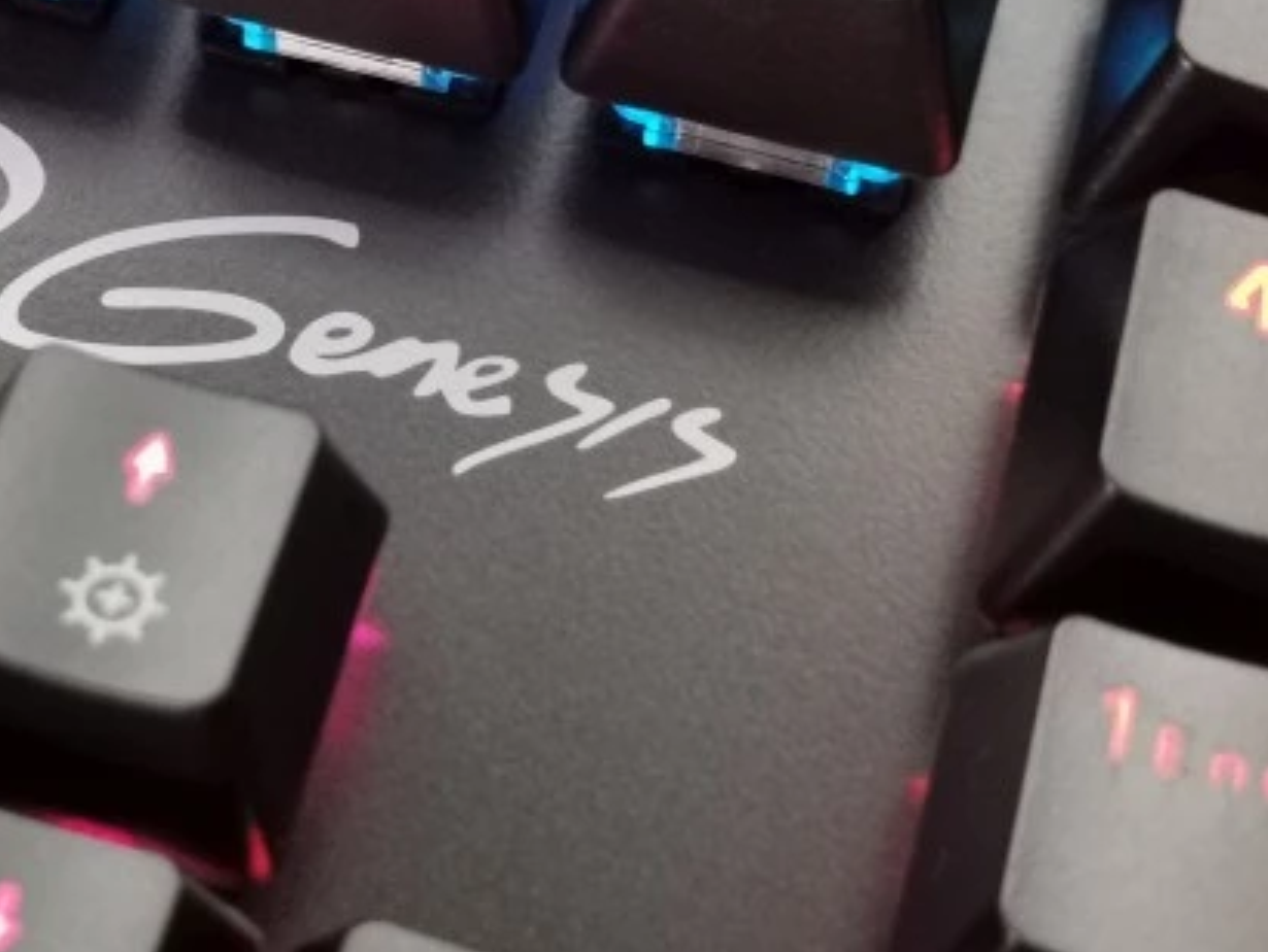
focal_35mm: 80
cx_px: 257
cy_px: 346
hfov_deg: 24.0
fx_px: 2932
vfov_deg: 18.4
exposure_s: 1/25
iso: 500
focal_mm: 5.56
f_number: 1.6
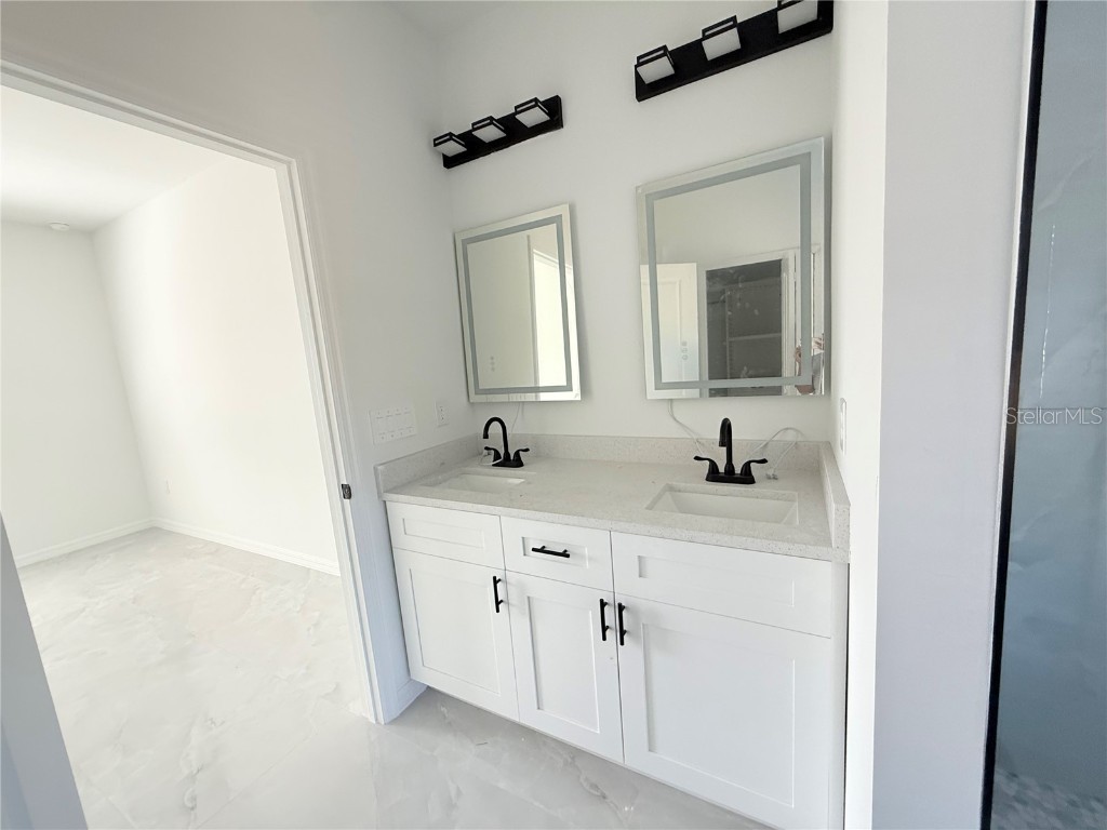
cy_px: 415
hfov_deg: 102.1
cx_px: 554
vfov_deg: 85.7
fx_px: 448
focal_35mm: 14
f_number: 2.2
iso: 320
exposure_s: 1/99
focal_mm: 2.22
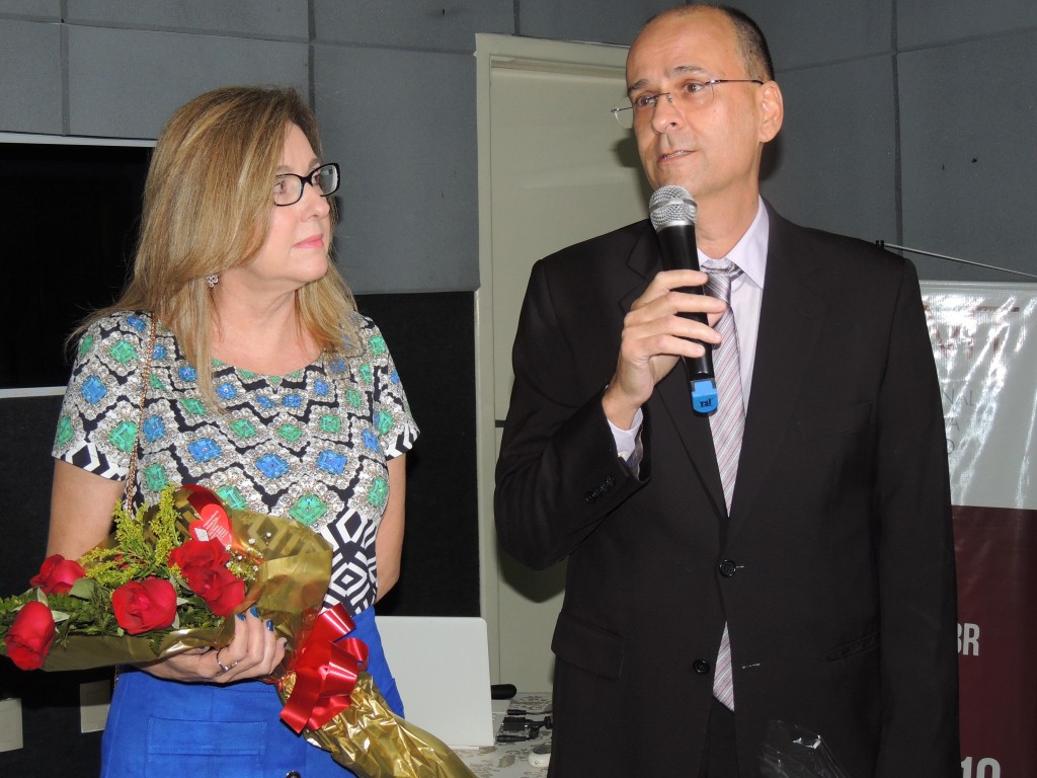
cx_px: 518
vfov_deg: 29.1
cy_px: 389
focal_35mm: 50
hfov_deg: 38.2
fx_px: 1498
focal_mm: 8.9
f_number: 3.6
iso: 200
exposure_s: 1/40
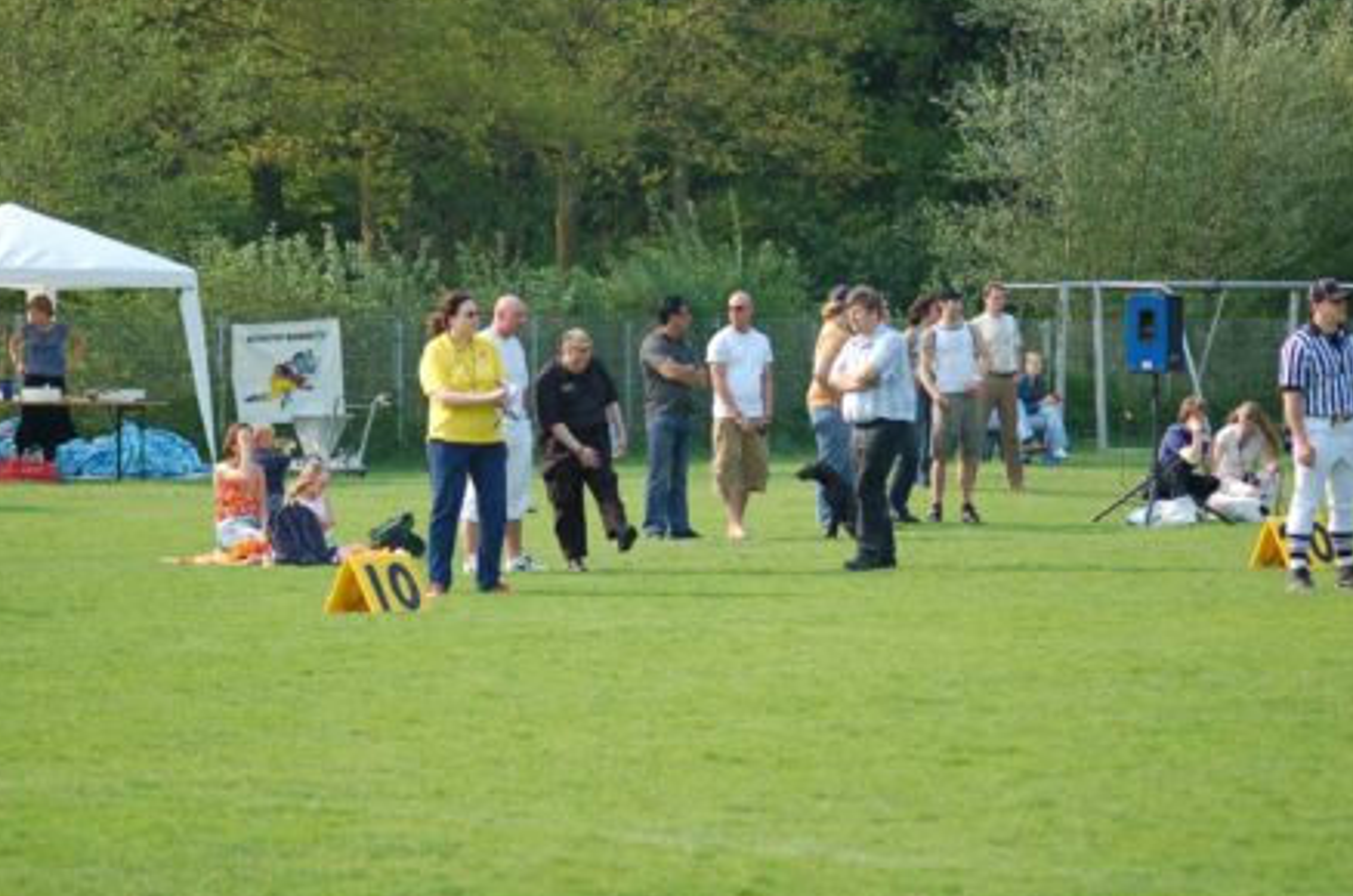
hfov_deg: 13.3
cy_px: 442
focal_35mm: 155
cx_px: 675
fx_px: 5813
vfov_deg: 8.8
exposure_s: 1/1000
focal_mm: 100
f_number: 4.2
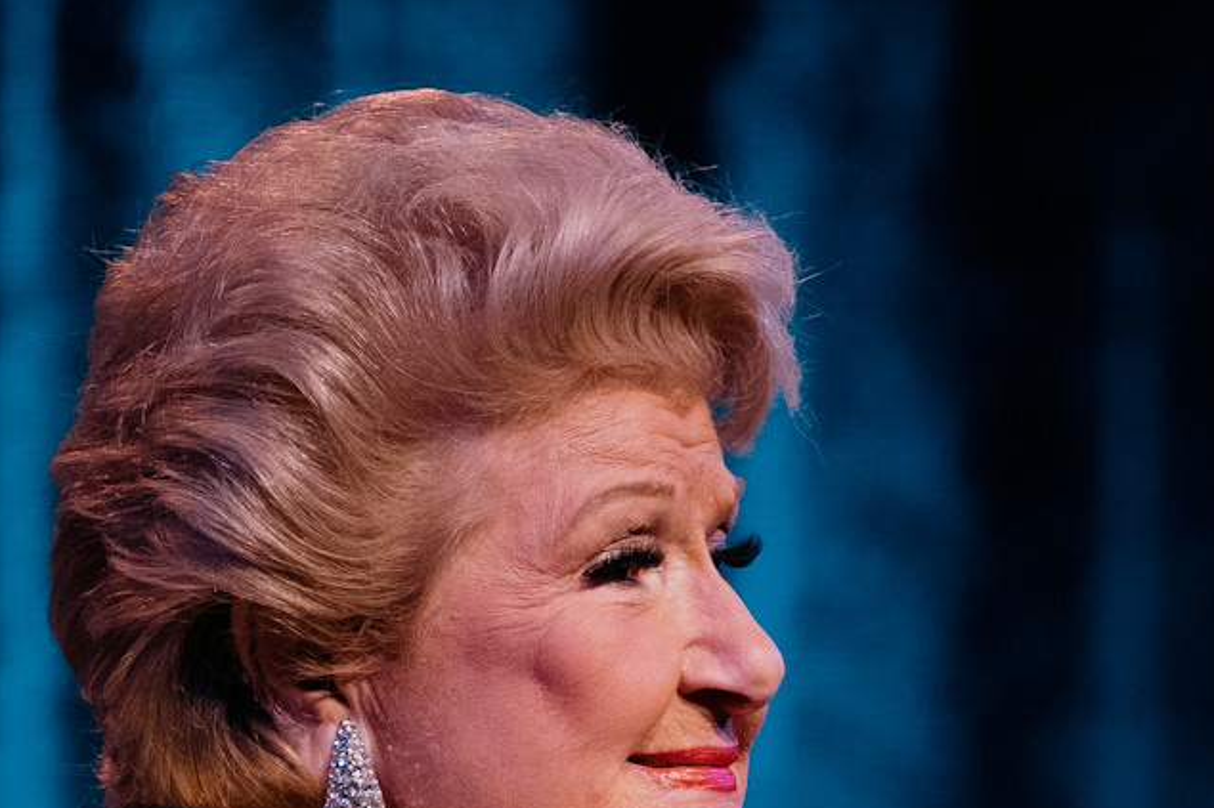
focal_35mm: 548
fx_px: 18474
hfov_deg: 3.8
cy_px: 979
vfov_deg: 2.5
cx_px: 900
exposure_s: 1/320
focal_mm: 170
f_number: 2.8
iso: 1000
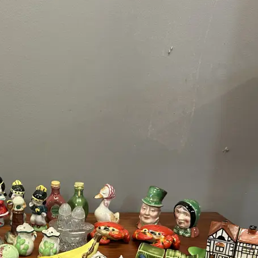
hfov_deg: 34.0
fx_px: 405
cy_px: 210
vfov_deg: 34.2
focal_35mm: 48
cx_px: 40
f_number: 1.78
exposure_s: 1/50
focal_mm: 6.86
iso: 160
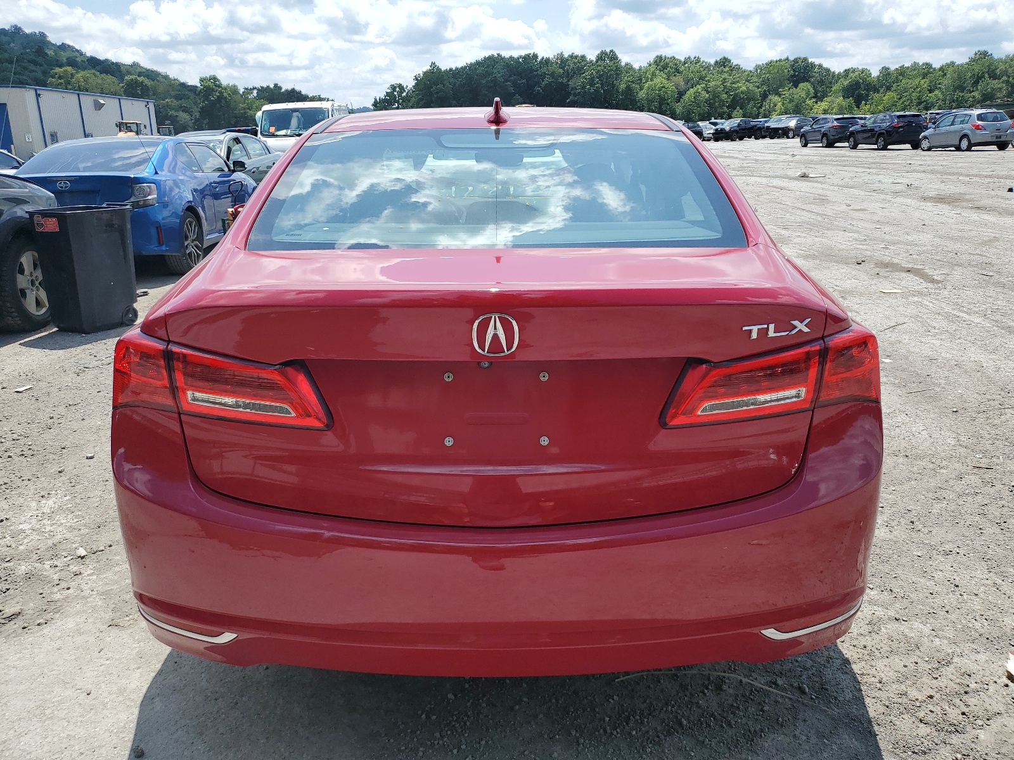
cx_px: 507
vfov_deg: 53.1
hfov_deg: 67.3
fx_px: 762
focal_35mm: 26
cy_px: 380
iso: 50
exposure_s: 1/3333
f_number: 1.5
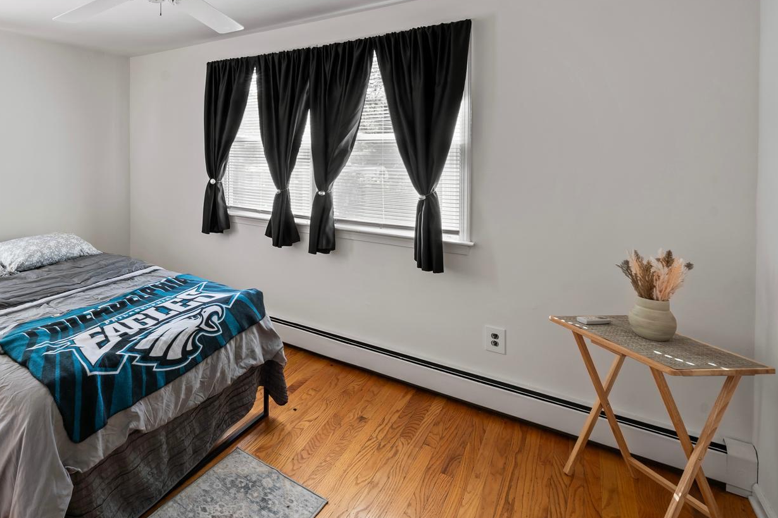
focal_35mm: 20
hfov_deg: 76.6
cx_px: 178
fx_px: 432
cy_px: 150
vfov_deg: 59.6
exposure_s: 1/4
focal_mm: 12
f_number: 10
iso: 400
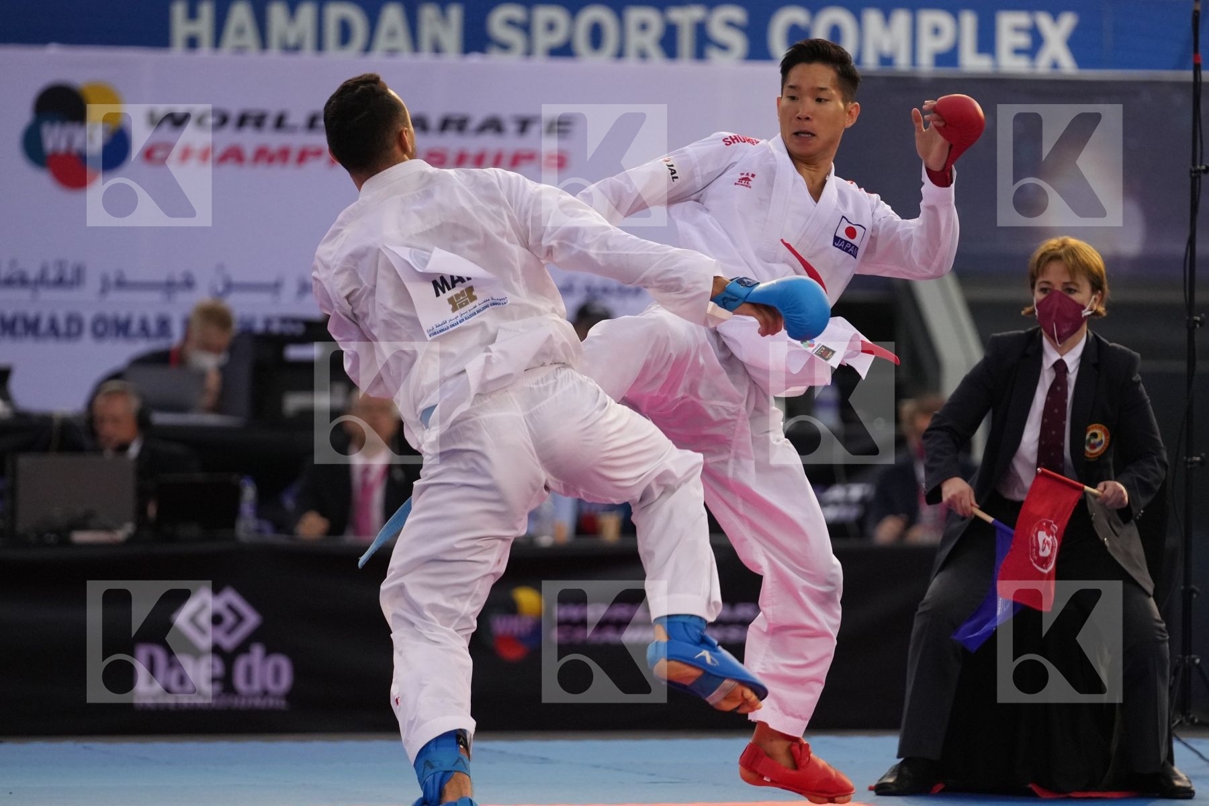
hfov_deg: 6.9
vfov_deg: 4.6
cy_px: 403
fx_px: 10074
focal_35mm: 300
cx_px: 604
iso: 2000
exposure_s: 1/1000
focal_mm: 200
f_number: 2.8
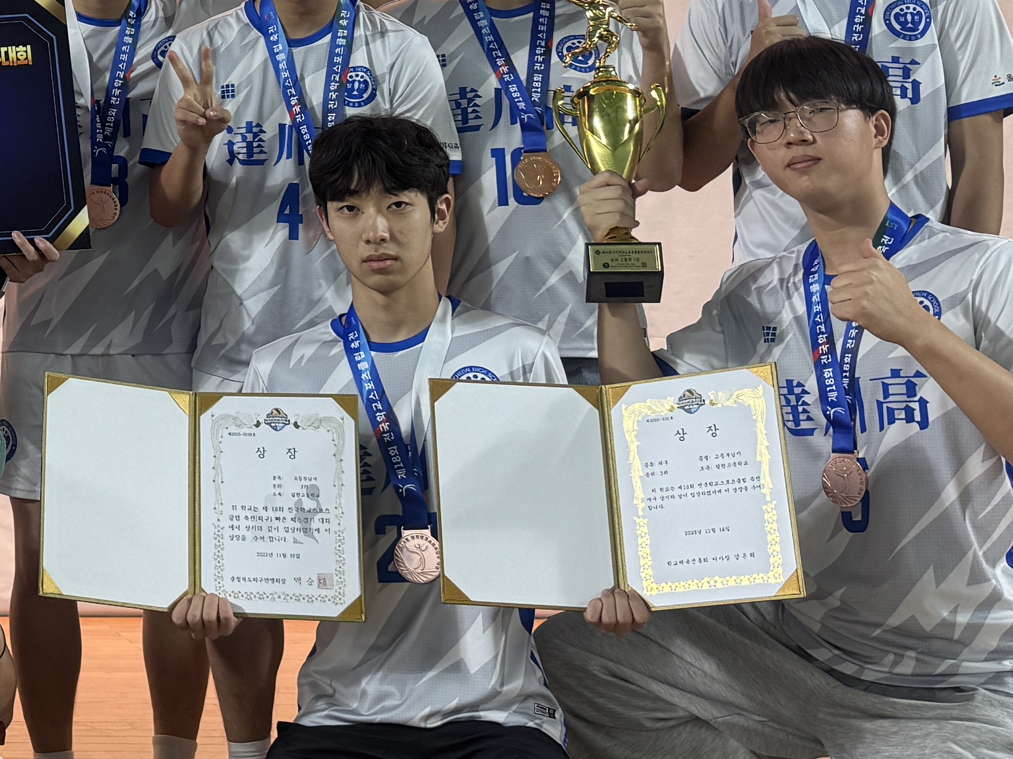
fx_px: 2253
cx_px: -221
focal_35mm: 77
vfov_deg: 18.6
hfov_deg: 23.1
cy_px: -7
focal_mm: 6.76
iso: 100
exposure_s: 1/120
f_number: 1.78
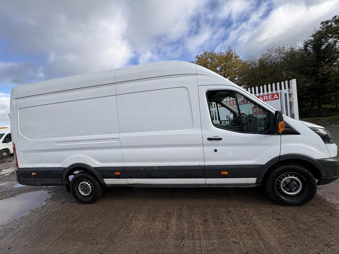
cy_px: 127
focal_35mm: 14
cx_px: 170
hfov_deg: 102.1
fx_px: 137
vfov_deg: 85.7
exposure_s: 1/1346
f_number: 2.2
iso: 50
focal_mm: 2.22
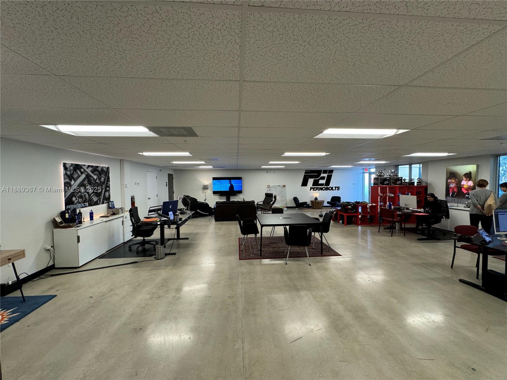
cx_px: 254
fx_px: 205
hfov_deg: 102.1
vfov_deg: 85.7
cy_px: 190
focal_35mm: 14
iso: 200
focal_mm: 2.22
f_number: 2.2
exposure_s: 1/120
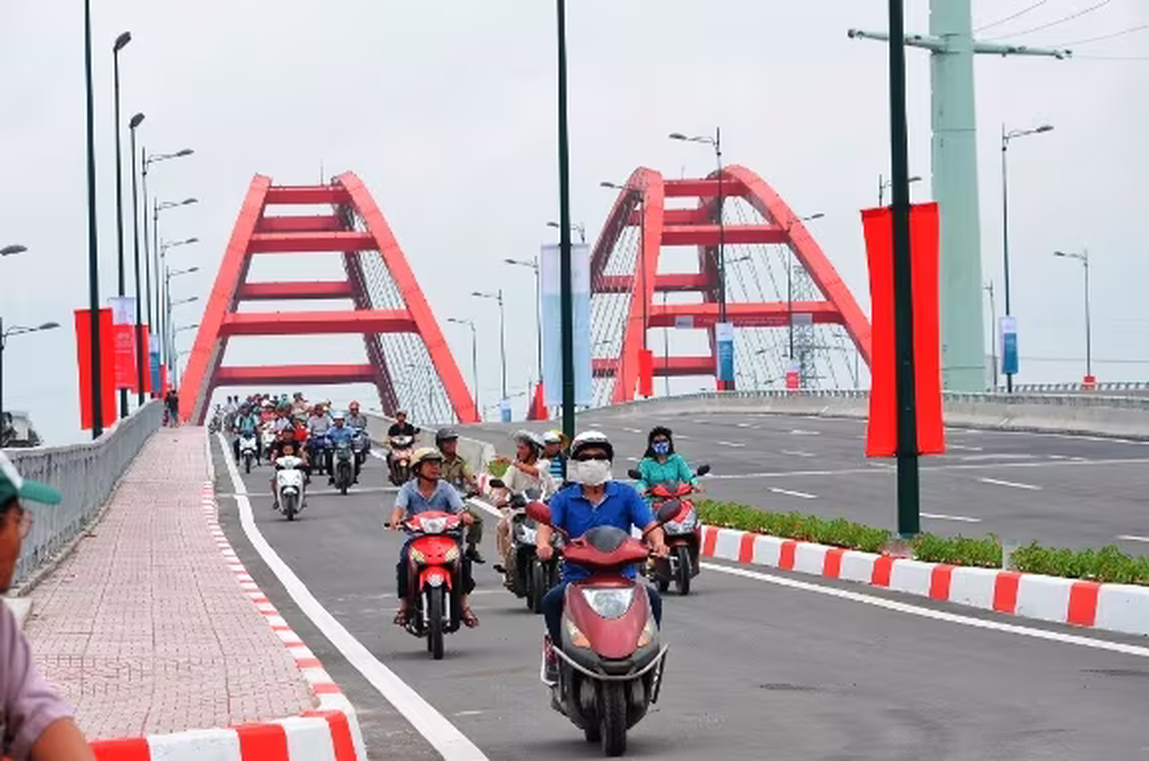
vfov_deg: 8.7
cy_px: 380
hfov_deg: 13.1
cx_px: 574
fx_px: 5016
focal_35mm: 158
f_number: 11
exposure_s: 1/2000
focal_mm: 105
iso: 2000
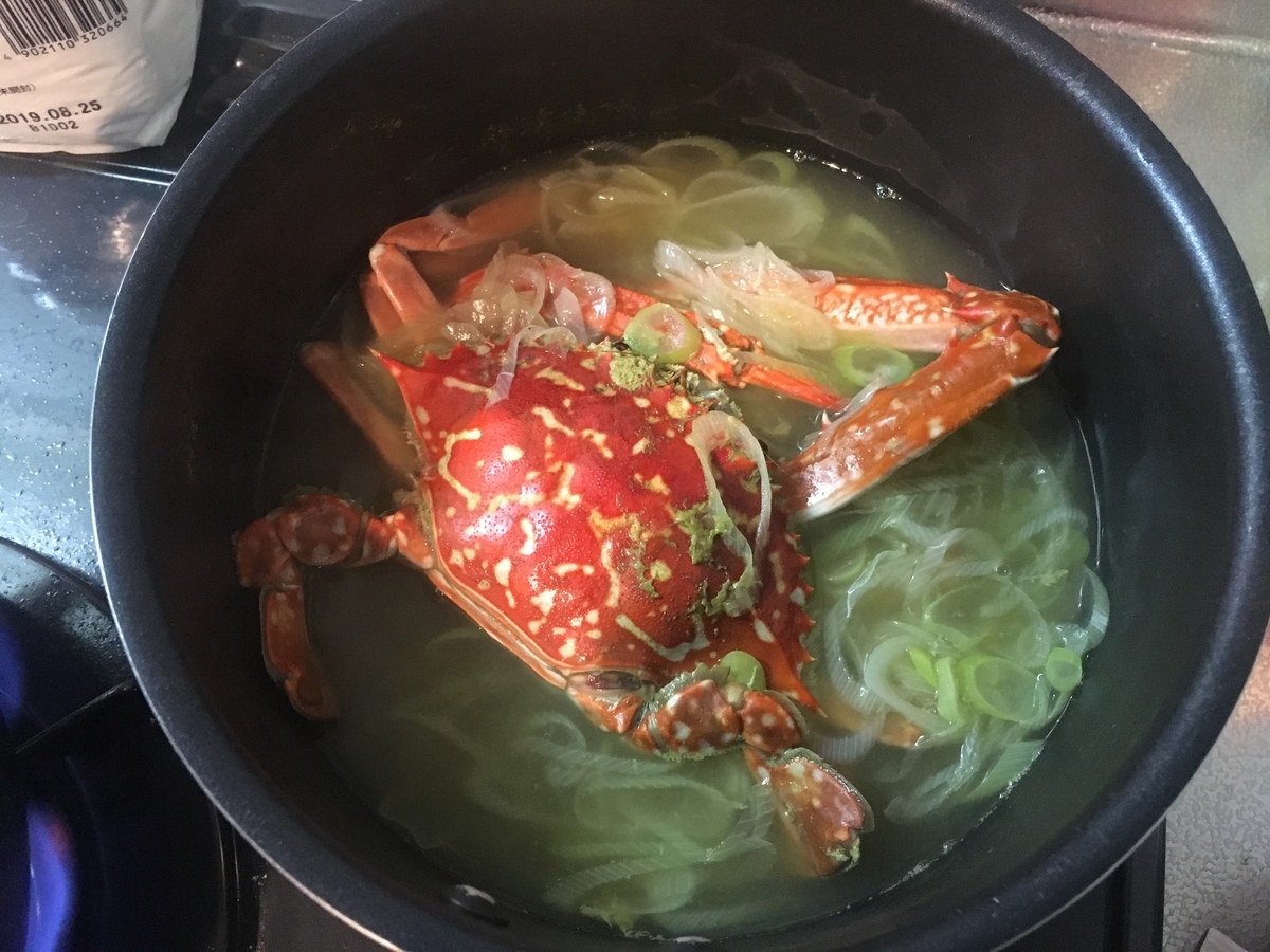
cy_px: 476
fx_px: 1064
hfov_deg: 61.7
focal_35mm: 29
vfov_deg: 48.2
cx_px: 635
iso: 320
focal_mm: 4.15
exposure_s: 1/15
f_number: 2.2
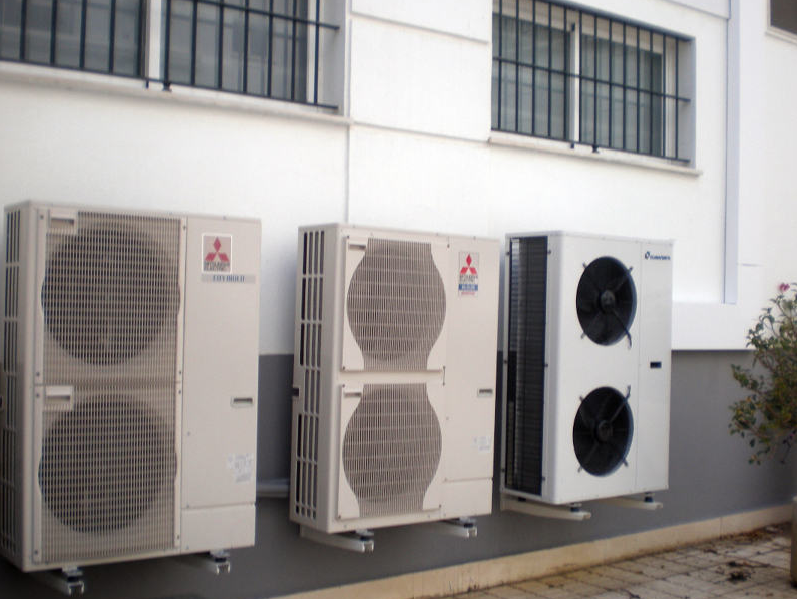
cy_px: 318
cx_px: 384
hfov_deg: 43.8
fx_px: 990
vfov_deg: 33.6
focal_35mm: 43
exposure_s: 1/170
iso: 64
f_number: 3.1
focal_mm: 6.3
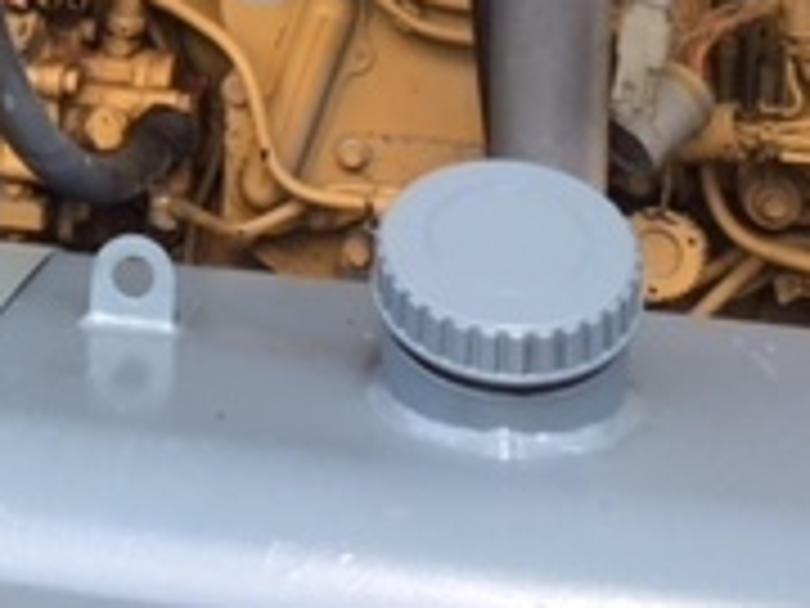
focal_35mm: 103
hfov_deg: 18.5
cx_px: -14
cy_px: -302
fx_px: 2410
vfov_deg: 13.5
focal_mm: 4.15
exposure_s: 1/565
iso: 32
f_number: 2.2
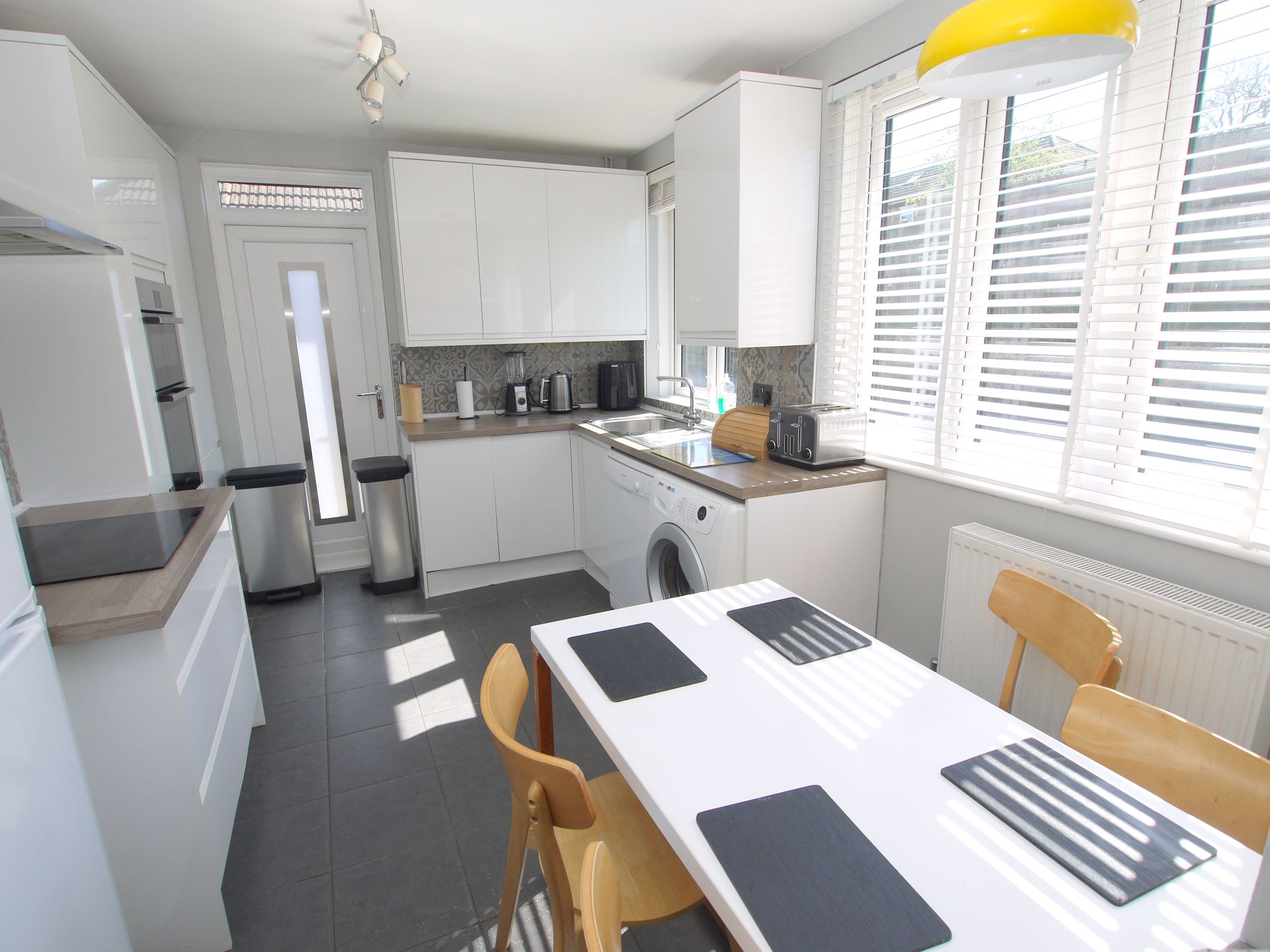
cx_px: 635
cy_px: 476
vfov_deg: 71.6
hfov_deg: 87.8
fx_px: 660
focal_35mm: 18
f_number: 5.6
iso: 100
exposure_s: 1/160
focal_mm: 9
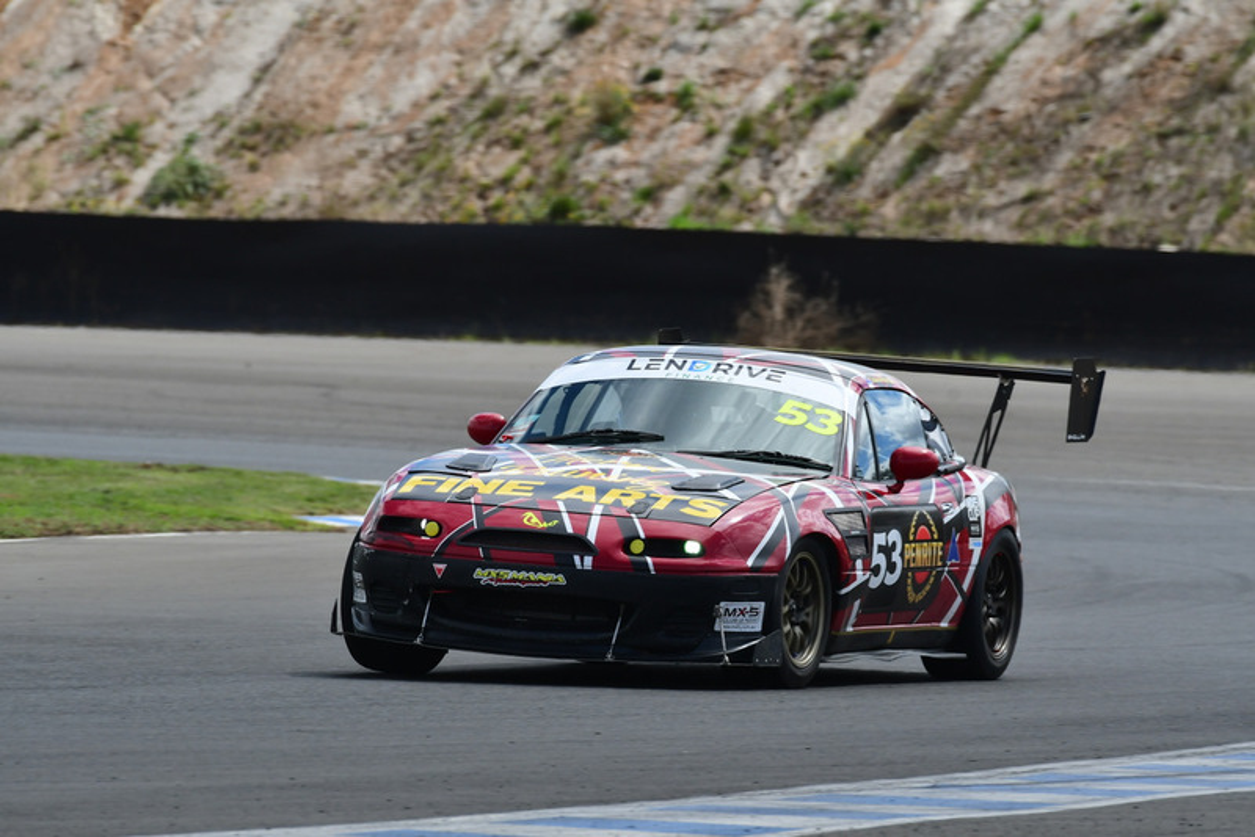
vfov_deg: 2.4
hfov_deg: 3.6
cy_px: 418
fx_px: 19877
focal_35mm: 570
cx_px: 628
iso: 400
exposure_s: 1/640
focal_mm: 380
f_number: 10
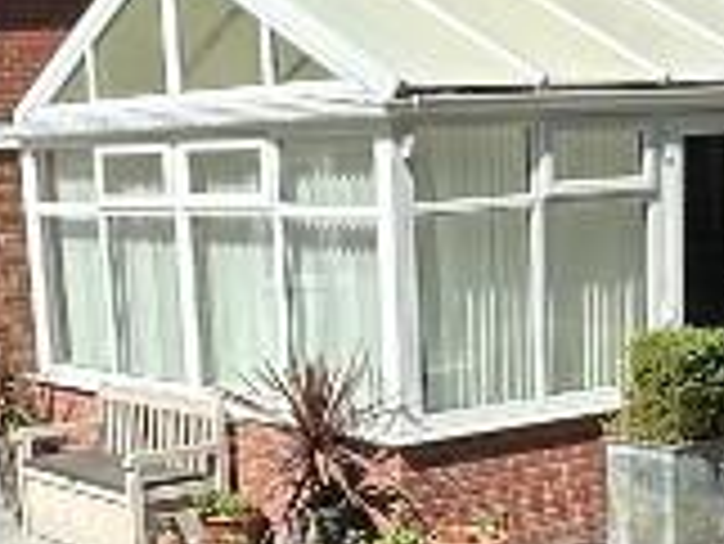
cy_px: 589
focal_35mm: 89
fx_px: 1863
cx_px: 364
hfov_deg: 22.0
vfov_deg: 16.2
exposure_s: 1/2174
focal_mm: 2.22
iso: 40
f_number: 2.2
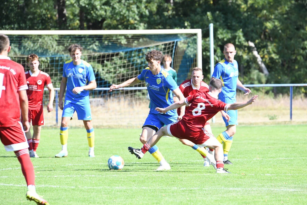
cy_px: 93
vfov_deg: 3.0
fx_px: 3940
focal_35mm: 462
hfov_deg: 4.5
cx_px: 172
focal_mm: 400
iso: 3200
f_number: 10
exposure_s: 1/1600
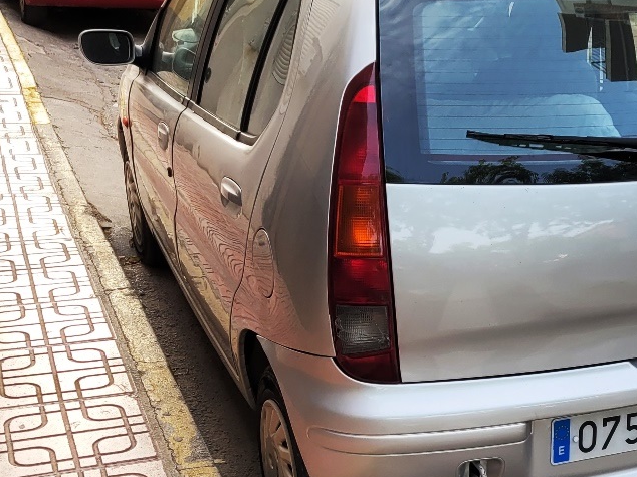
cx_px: 513
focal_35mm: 42
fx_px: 773
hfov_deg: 42.7
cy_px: 218
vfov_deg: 34.3
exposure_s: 1/159
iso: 40
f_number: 1.8
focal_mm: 5.4
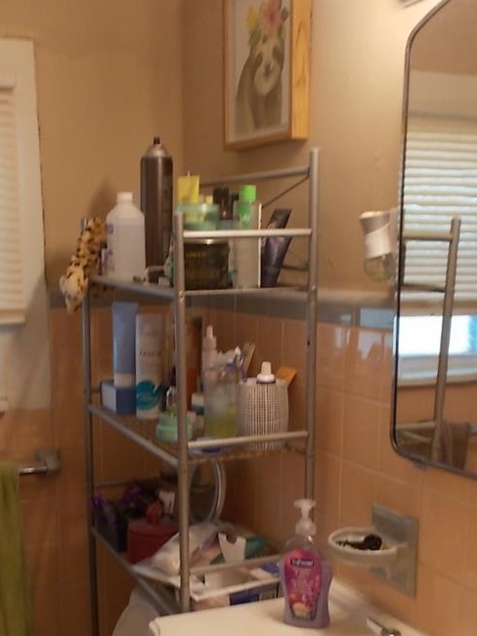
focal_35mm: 48
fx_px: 881
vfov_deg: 39.0
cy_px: 438
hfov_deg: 30.2
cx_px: 188
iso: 125
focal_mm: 4.6
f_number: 3.2
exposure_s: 1/25
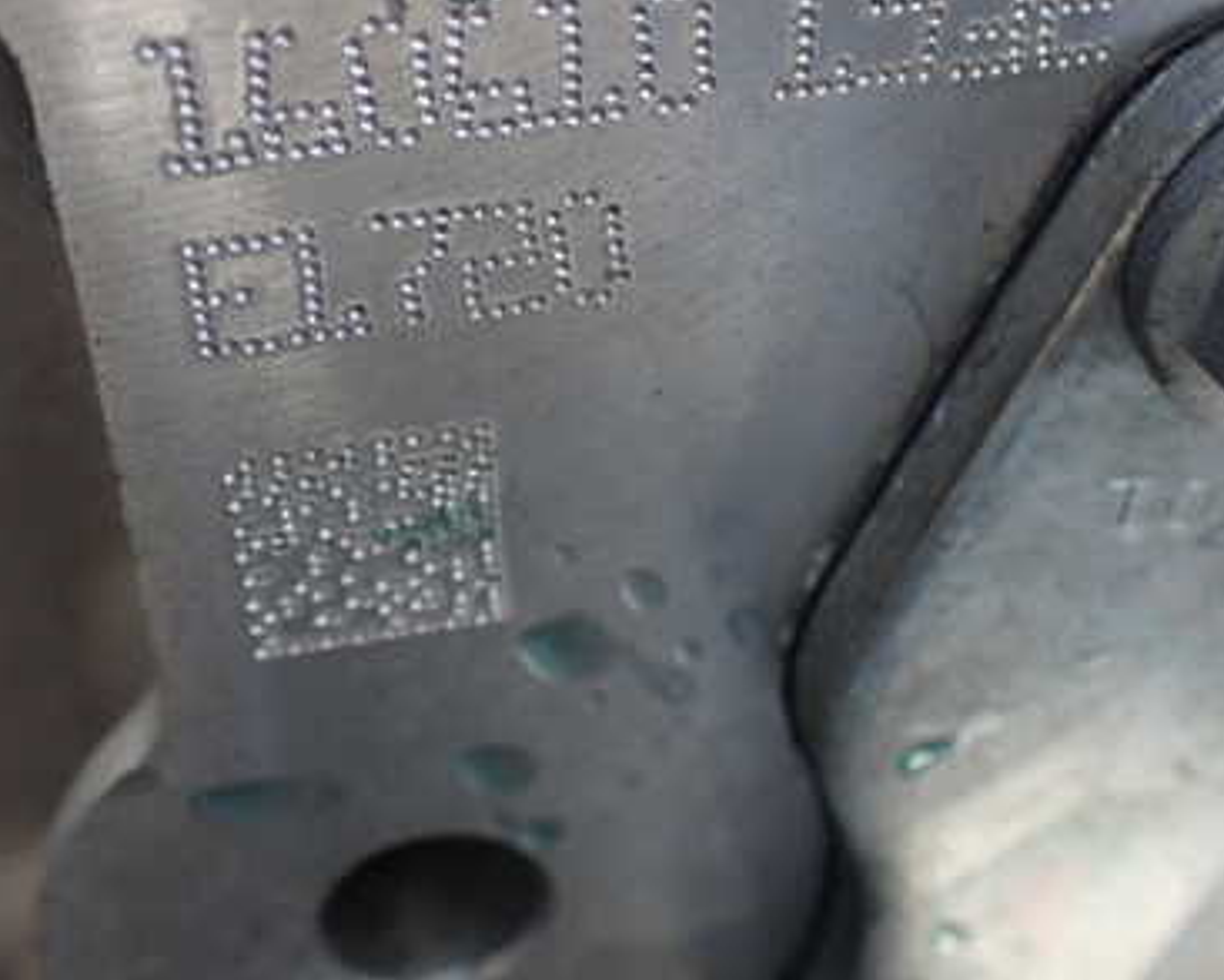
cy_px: 318
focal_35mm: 48
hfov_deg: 38.8
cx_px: 595
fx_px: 1739
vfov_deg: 31.2
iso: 250
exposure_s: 1/125
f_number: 2.3
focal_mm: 5.4
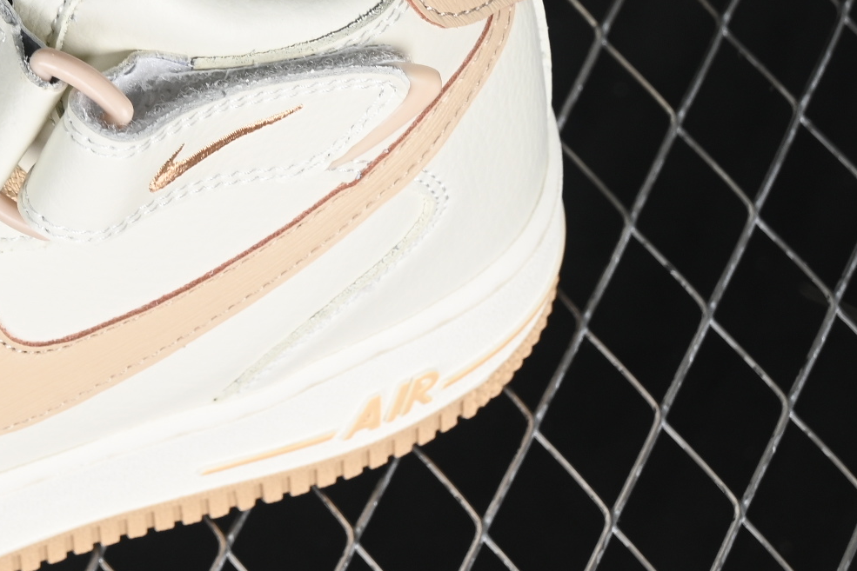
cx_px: -290
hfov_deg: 9.5
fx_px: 5047
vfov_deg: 6.5
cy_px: 19
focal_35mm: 212
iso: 160
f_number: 7.1
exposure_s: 1/80
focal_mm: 50
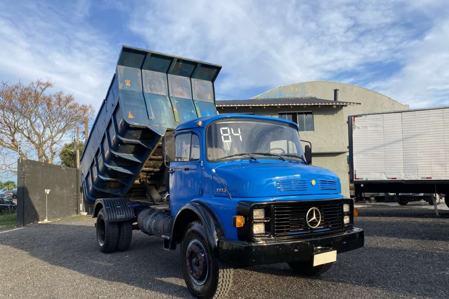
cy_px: 163
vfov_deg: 46.3
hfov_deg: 65.5
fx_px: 349
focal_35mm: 28
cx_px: 220
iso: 32
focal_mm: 4.25
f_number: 1.8
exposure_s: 1/1034
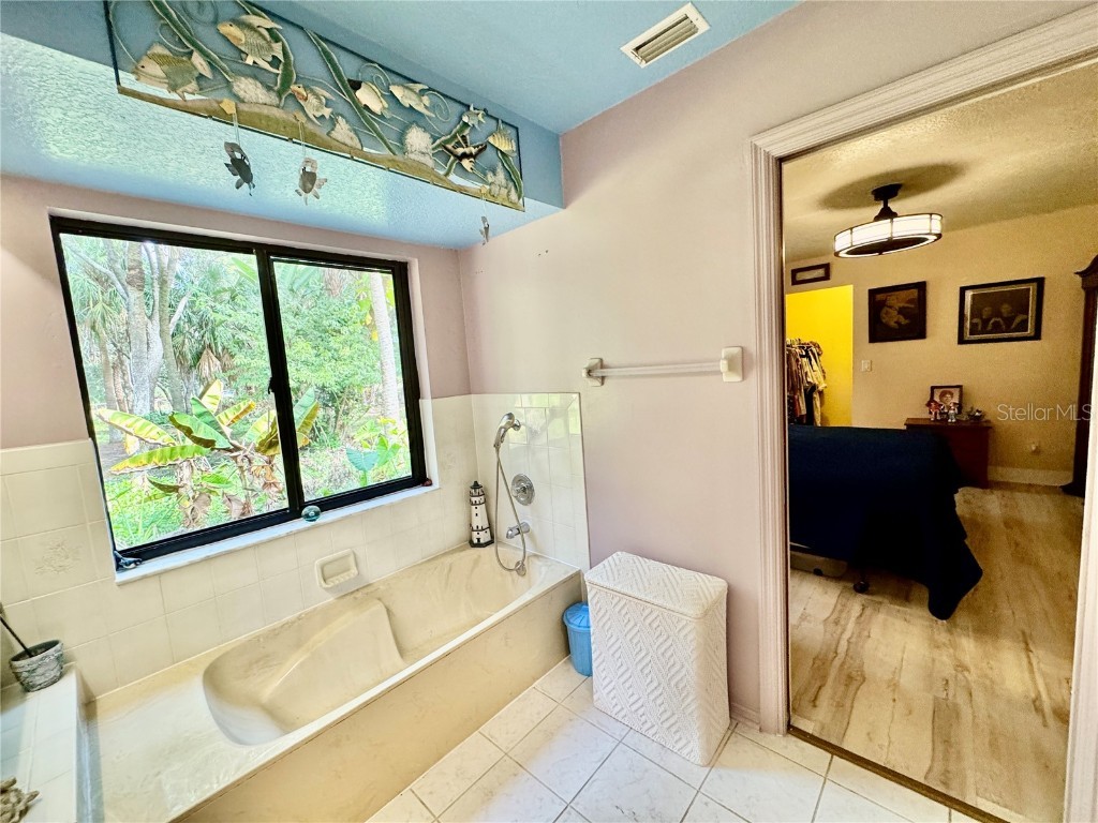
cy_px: 412
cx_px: 549
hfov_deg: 102.1
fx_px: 444
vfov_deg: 85.7
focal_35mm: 14
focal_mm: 2.22
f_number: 2.2
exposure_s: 1/120
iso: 250
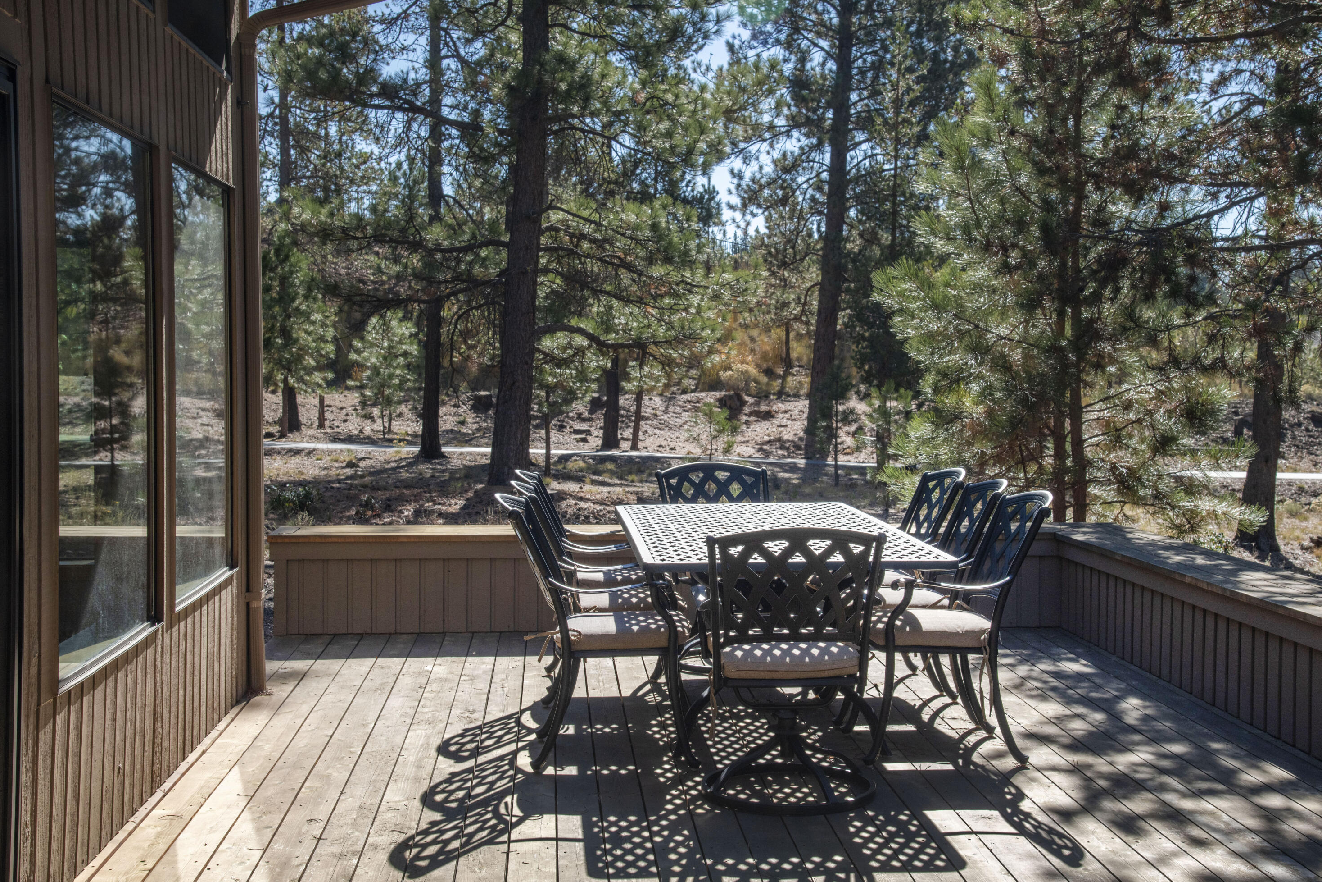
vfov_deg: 28.6
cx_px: 675
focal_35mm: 47
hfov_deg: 41.9
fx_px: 1726
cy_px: 439
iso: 200
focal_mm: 46
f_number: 11
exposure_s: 1/160
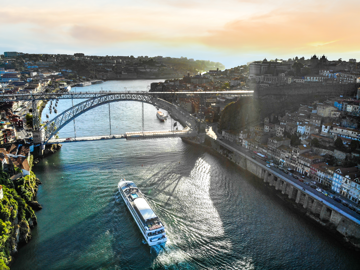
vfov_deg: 56.8
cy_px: 135
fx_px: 250
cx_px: 180
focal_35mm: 24
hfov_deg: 71.6
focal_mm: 4.5
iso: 100
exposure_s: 1/640
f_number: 2.8
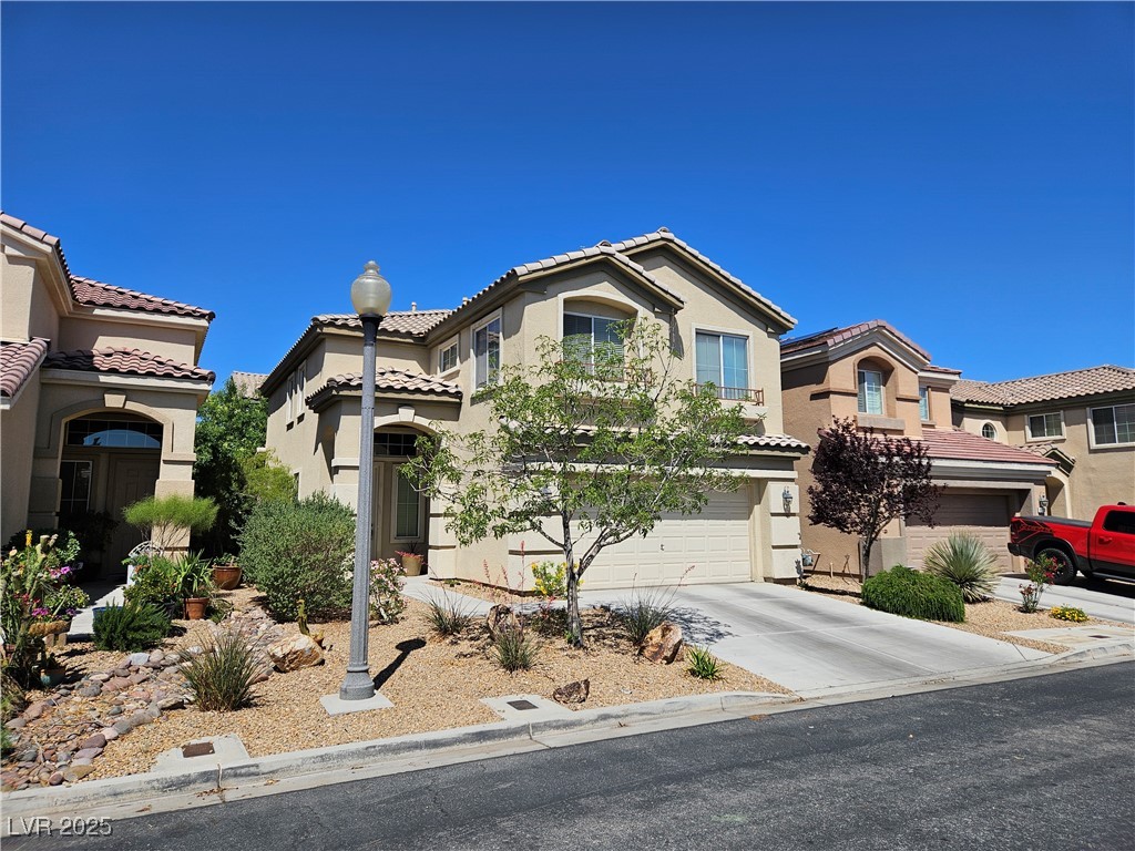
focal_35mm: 23
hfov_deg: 73.9
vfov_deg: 58.9
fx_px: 754
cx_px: 568
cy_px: 426
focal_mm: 5.4
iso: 25
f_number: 1.8
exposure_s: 1/2929
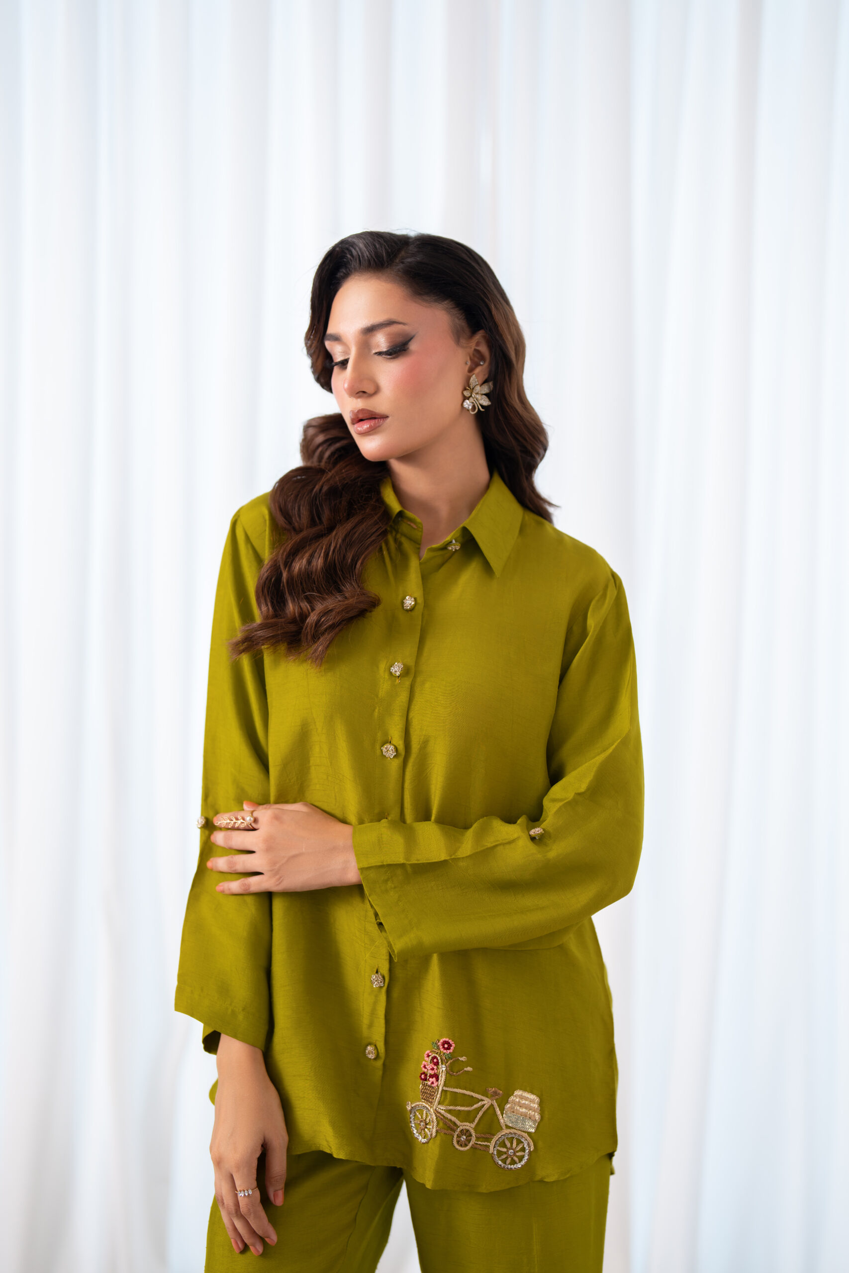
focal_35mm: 50
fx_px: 1768
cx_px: 424
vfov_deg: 39.6
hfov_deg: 27.0
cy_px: 636
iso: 200
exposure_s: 1/250
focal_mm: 50
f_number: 1.6
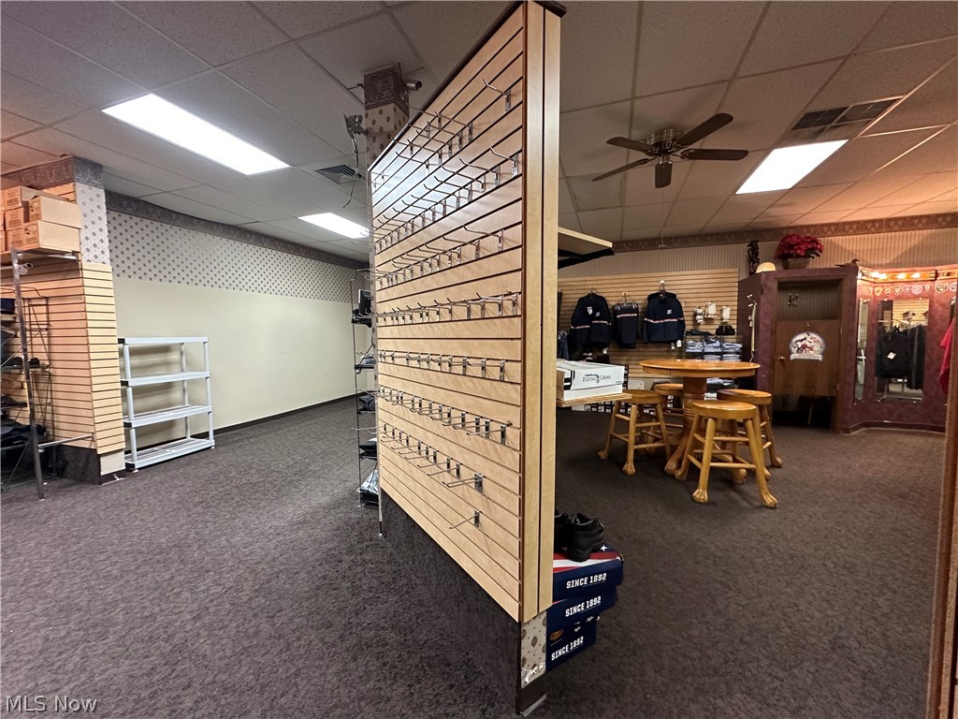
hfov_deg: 102.1
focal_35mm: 14
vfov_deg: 85.7
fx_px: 387
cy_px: 360
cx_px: 479
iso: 400
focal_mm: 2.22
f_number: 2.2
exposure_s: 1/60
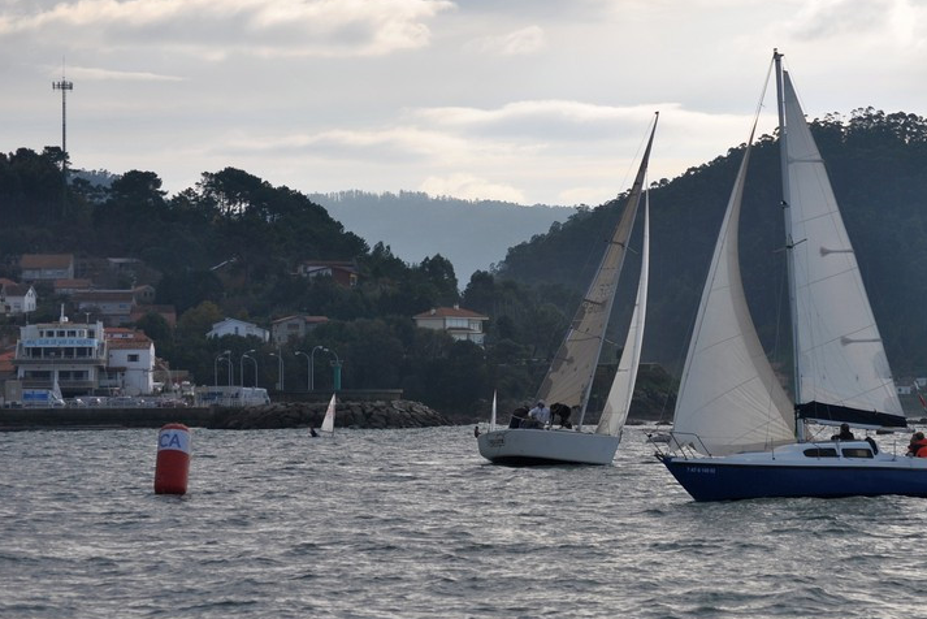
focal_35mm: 161
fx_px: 4138
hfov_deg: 12.8
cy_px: 320
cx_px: 558
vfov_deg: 8.6
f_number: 6.3
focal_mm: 85
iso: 100
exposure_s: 1/640
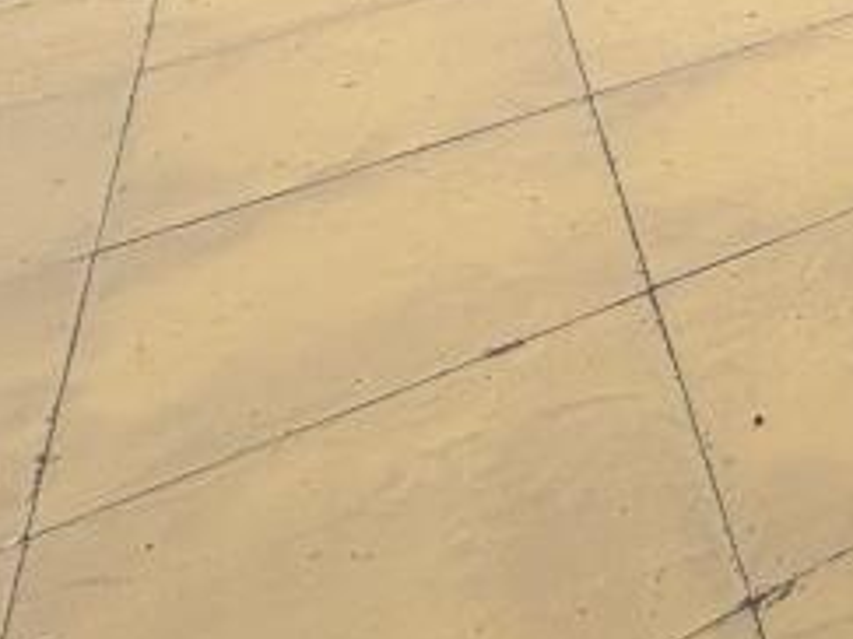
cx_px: 1502
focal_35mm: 59
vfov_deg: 17.6
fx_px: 1453
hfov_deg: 21.9
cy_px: -635
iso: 50
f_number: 2.2
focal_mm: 2.22
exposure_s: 1/548
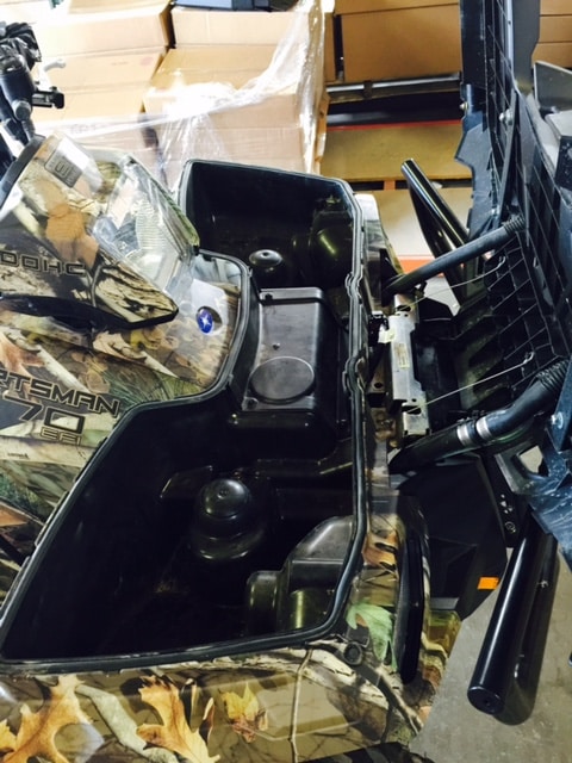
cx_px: 286
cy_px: 382
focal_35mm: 29
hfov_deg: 48.2
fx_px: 639
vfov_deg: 61.7
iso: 125
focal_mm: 4.15
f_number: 2.2
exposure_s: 1/15
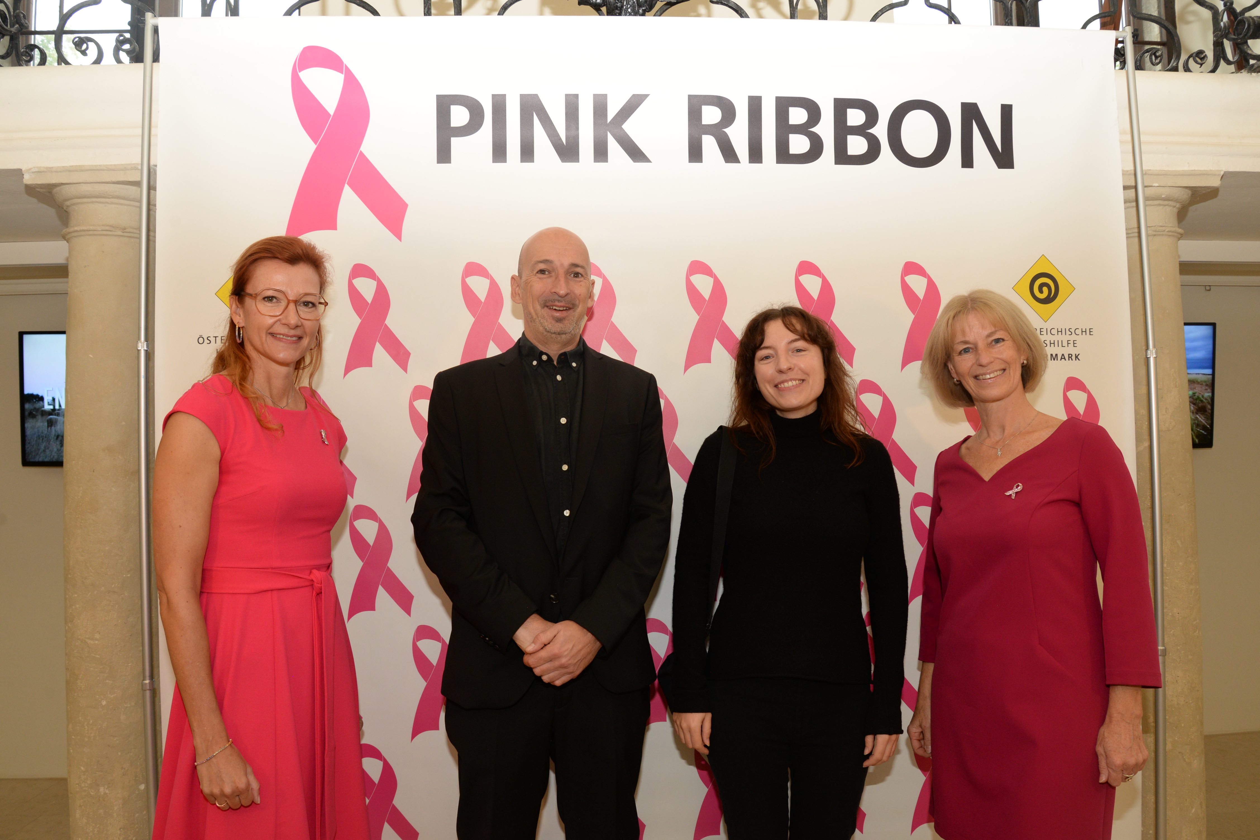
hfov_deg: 73.7
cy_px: 420
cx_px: 630
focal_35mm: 24
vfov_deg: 53.1
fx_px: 840
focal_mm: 24
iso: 800
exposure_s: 1/60
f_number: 7.1
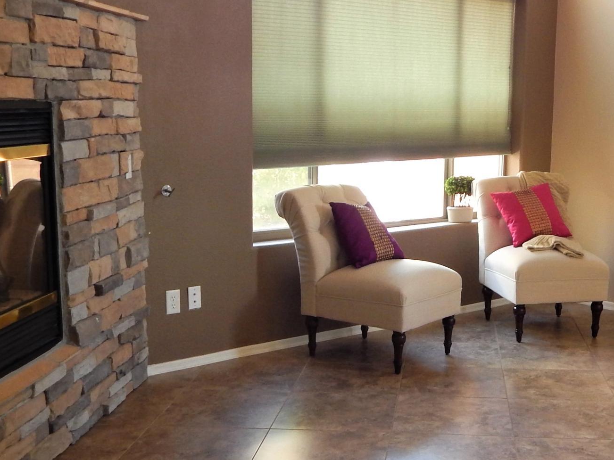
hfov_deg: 35.9
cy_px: 258
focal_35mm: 53
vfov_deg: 27.5
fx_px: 940
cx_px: 397
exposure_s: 1/30
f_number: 3
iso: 180
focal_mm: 4
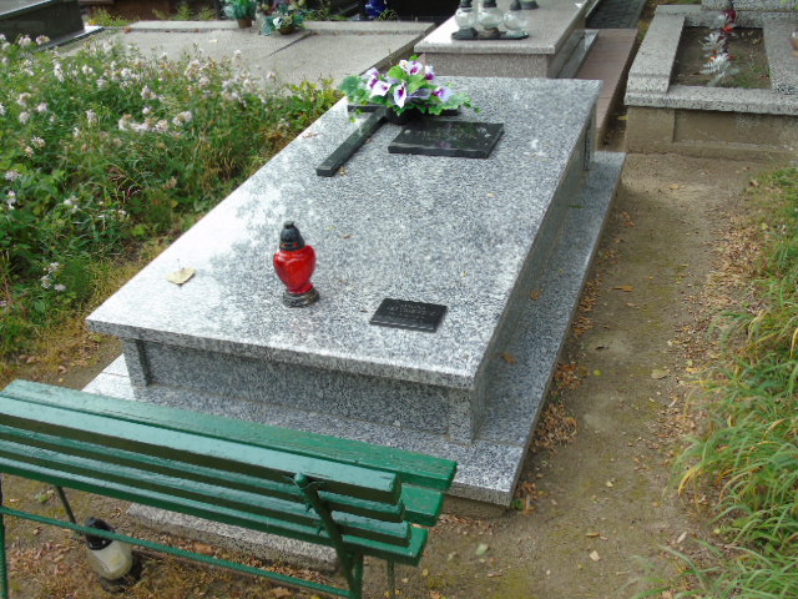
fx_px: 784
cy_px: 300
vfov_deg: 41.8
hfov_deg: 54.0
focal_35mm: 34
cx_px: 399
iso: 80
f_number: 3.8
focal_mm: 6.1
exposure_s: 1/160
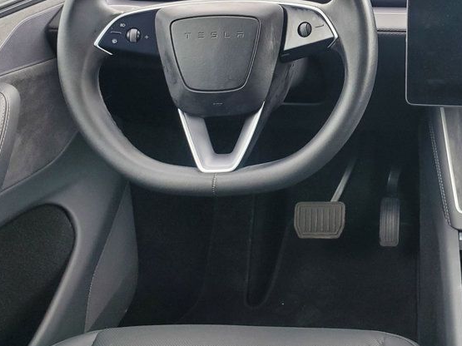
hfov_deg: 37.4
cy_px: 79
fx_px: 640
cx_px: 405
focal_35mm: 48
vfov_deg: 29.7
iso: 100
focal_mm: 4.3
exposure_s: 1/85
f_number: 2.4
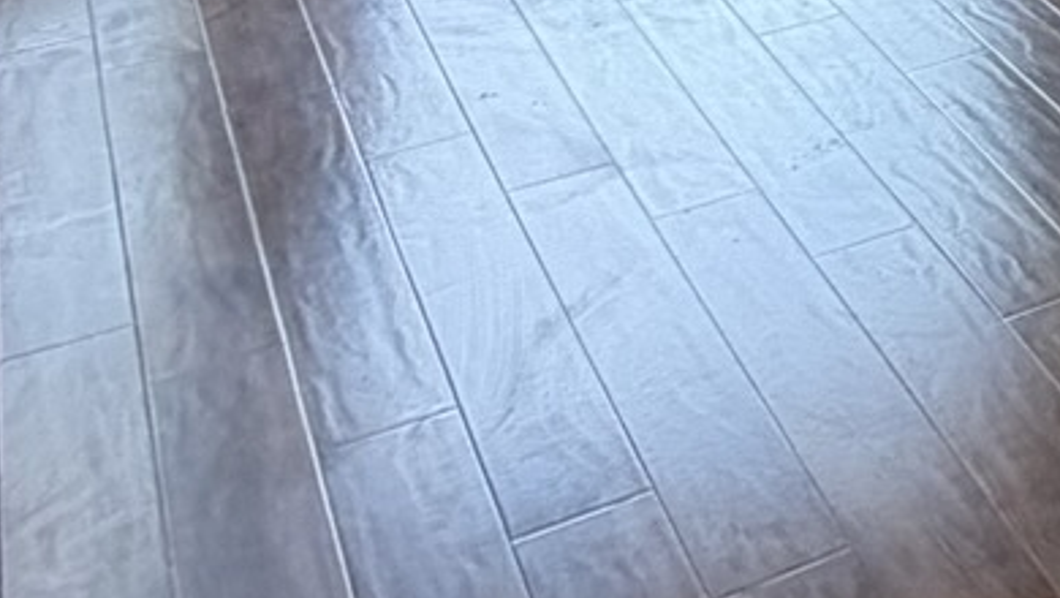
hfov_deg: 18.5
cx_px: 2068
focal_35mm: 80
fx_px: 2250
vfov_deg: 11.8
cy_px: -913
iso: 80
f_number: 2.2
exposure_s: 1/120
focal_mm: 2.22
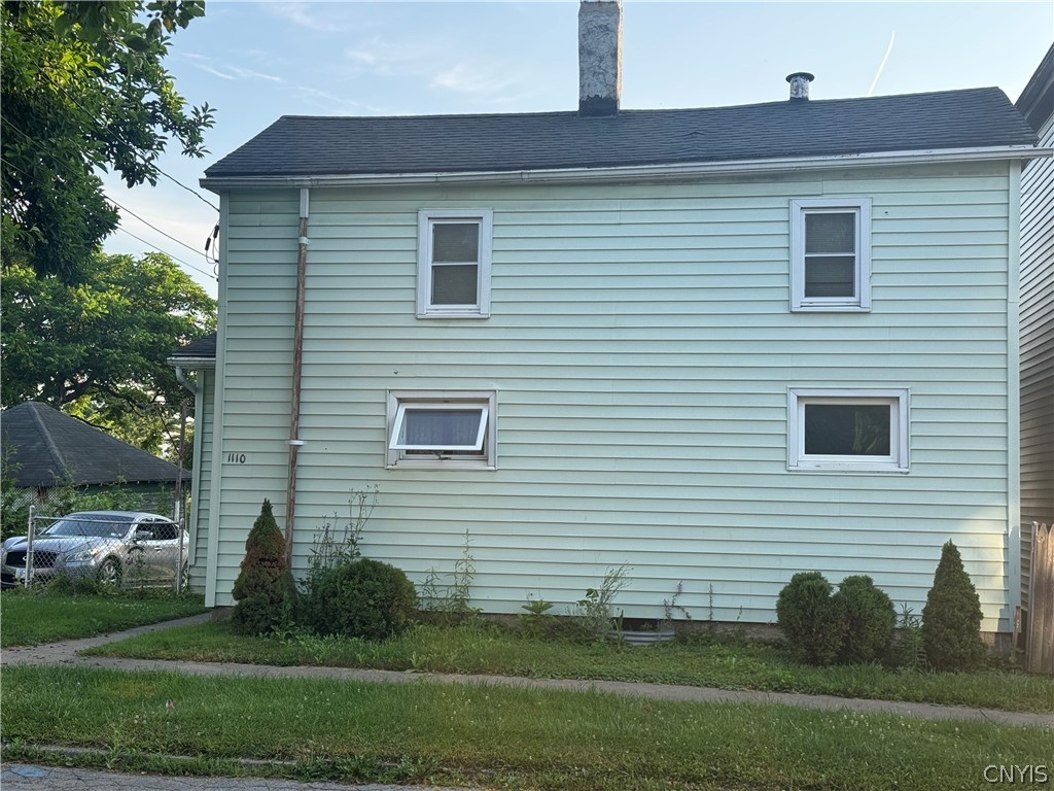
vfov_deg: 30.3
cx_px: 527
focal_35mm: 48
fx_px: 1462
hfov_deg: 39.7
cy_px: 396
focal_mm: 6.76
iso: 64
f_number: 1.78
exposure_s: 1/700
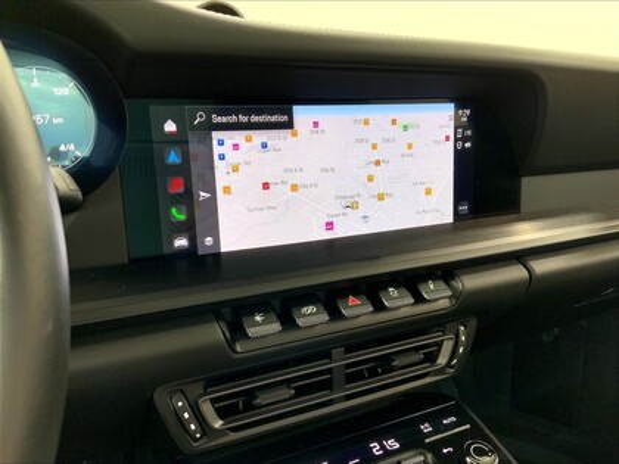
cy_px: 232
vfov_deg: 48.2
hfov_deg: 61.7
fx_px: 519
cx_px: 310
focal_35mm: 29
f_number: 1.8
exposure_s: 1/122
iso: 64
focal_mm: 3
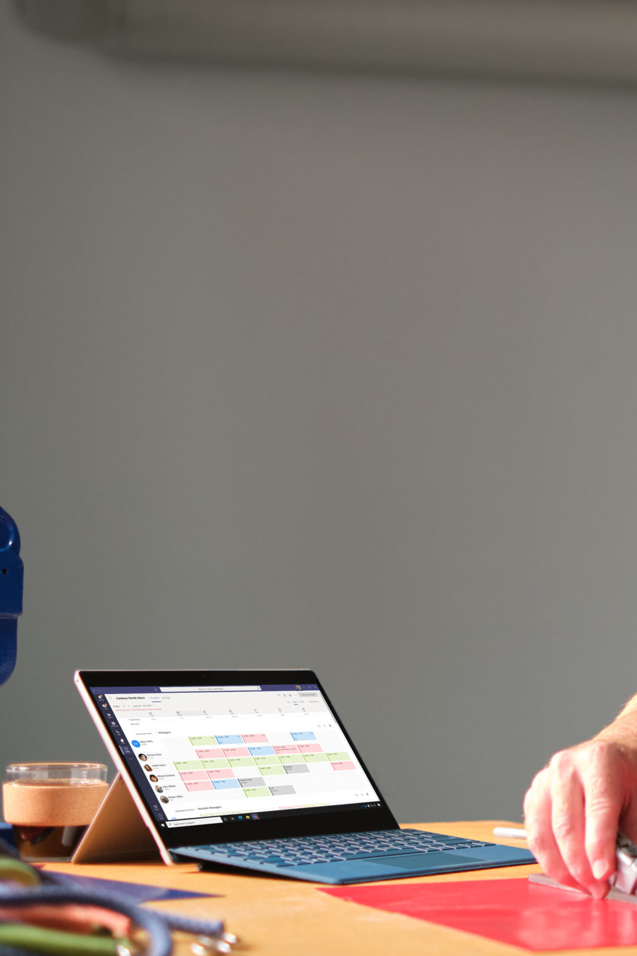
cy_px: 405
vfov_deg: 22.1
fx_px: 2442
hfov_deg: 14.3
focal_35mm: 92
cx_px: 802
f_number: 2
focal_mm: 35
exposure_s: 1/250
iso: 1600
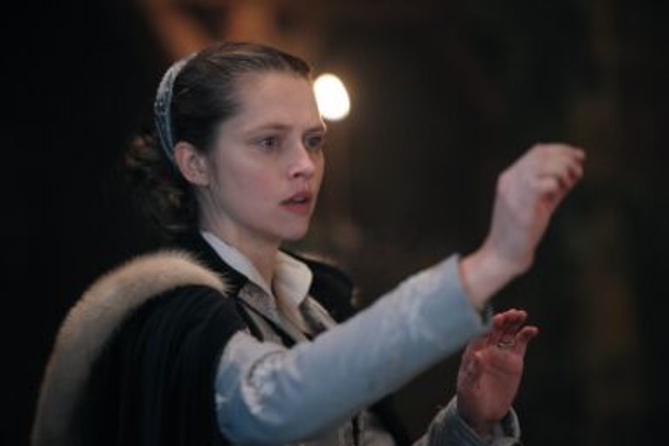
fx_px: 2510
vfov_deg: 10.2
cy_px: 223
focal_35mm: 135
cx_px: 334
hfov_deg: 15.2
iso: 6400
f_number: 2
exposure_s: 1/320
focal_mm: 135
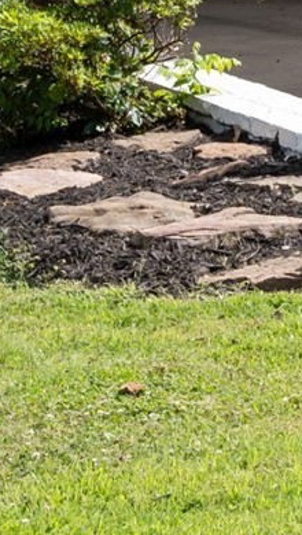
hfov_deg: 7.3
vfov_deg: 13.4
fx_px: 2173
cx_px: 807
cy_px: -202
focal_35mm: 153
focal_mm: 28
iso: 250
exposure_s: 1/640
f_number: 9
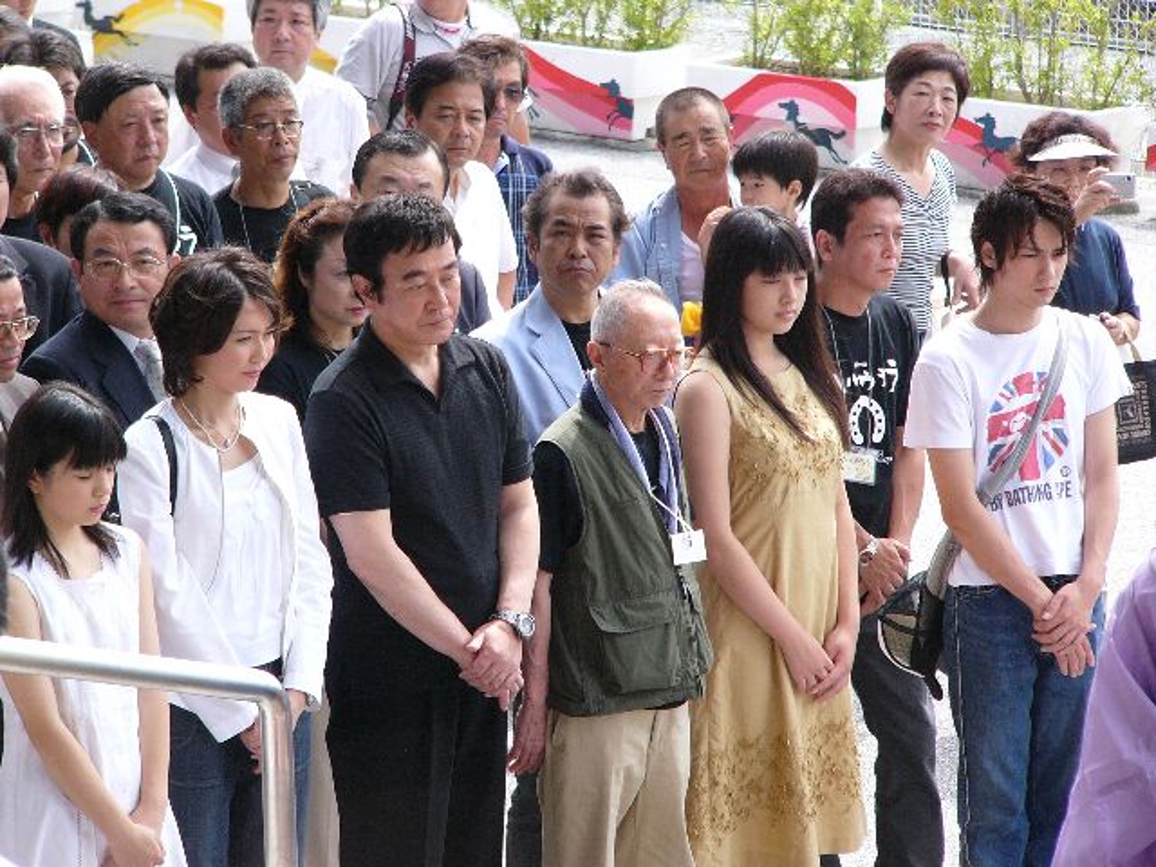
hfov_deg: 9.3
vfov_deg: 7.0
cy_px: 434
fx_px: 7080
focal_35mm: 212
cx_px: 578
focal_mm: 35.3
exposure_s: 1/640
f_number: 2.8
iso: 100
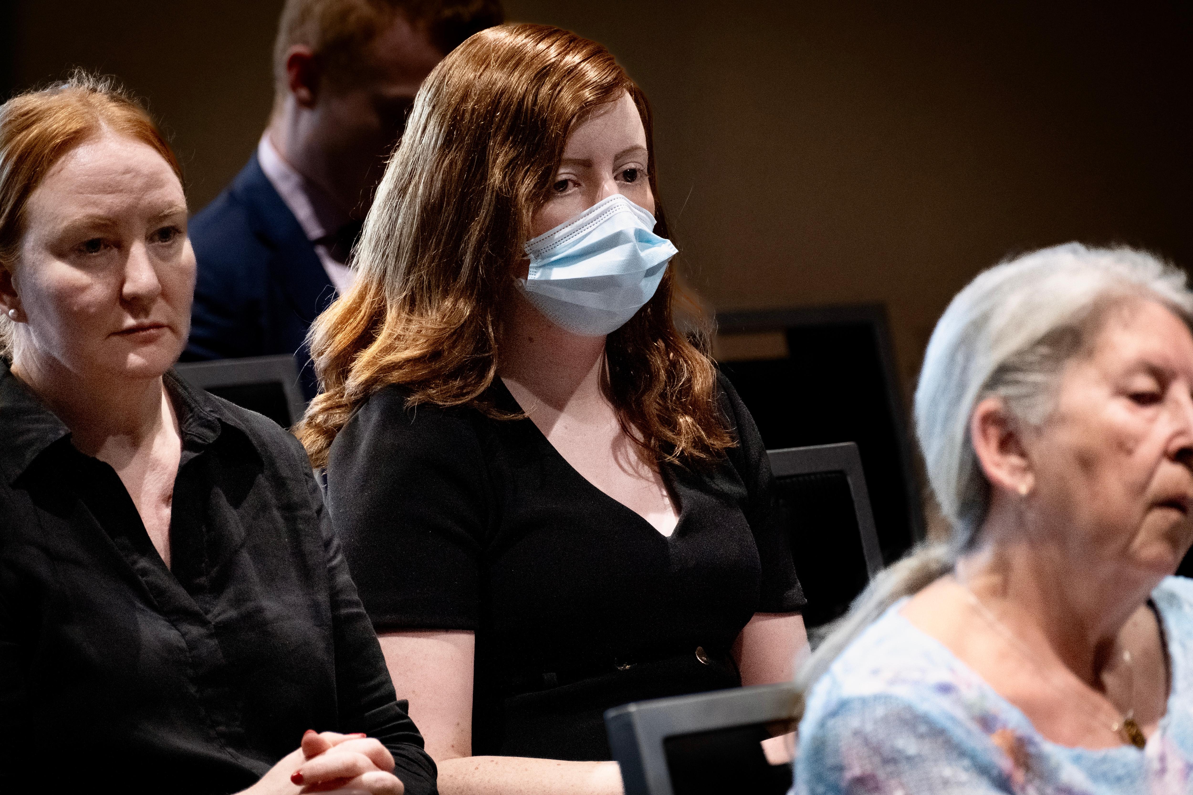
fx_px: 9874
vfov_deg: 4.6
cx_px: 596
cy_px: 398
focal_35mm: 298
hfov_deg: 6.9
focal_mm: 198.9
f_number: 5
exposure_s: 1/125
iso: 3200
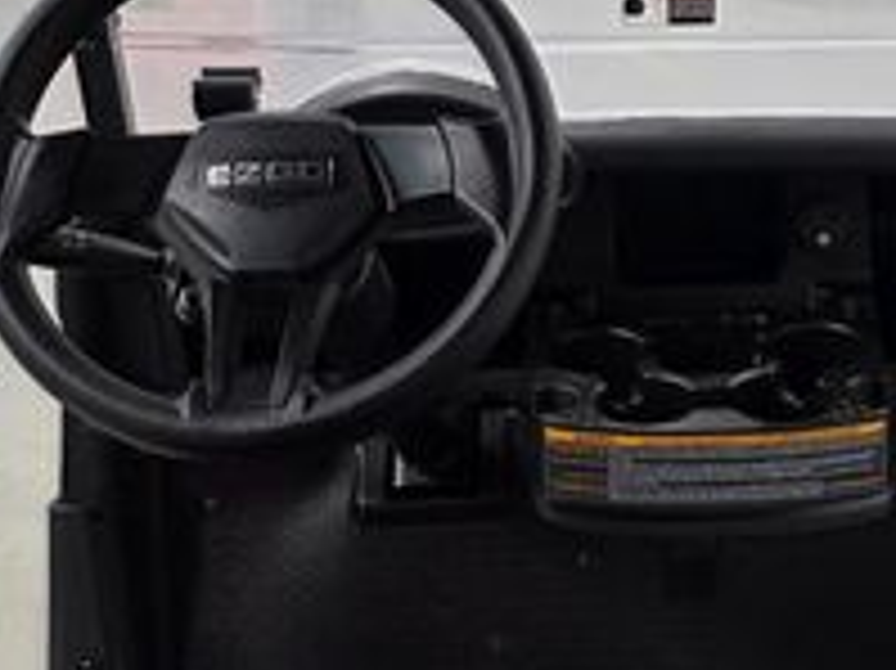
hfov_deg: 25.9
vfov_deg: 19.9
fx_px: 1914
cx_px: 716
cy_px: 283
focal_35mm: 74
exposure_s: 1/120
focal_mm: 6.3
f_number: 1.7
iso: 160
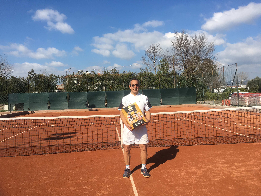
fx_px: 219
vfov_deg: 48.2
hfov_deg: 61.7
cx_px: 130
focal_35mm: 29
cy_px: 98
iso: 25
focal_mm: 4.15
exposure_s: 1/1789
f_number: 2.2
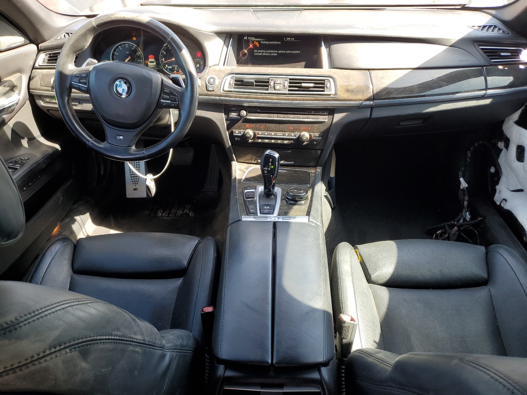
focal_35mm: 26
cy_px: 198
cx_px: 264
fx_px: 396
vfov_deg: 53.1
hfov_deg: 67.3
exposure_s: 1/120
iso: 51
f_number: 1.5
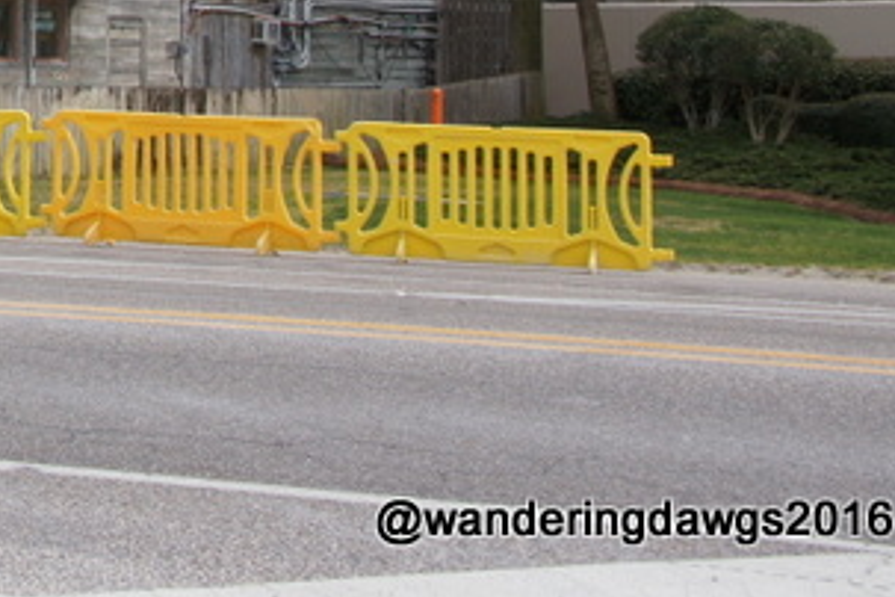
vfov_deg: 12.1
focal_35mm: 108
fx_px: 2685
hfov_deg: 17.3
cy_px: -296
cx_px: -384
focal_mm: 24
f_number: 10
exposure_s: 1/320
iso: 200
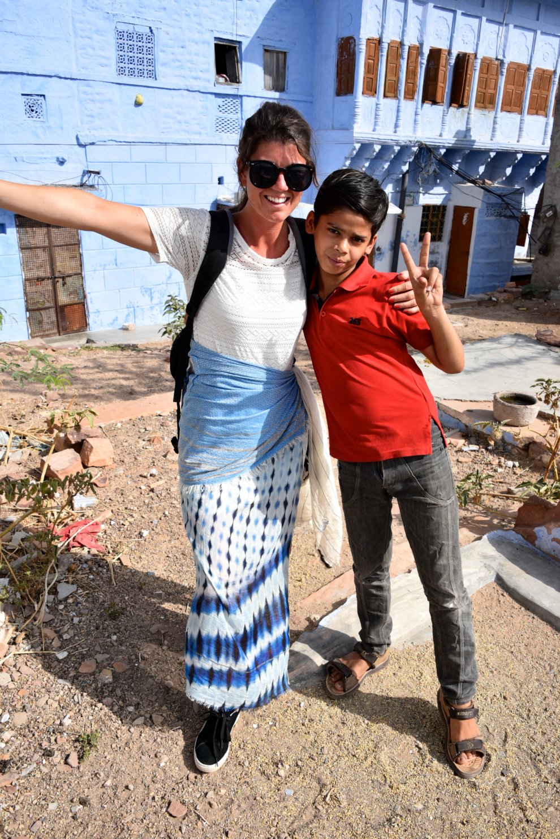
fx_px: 653
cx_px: 280
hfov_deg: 46.4
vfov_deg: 65.5
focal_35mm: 28
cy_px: 420
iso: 200
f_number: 10
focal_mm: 28
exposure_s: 1/400
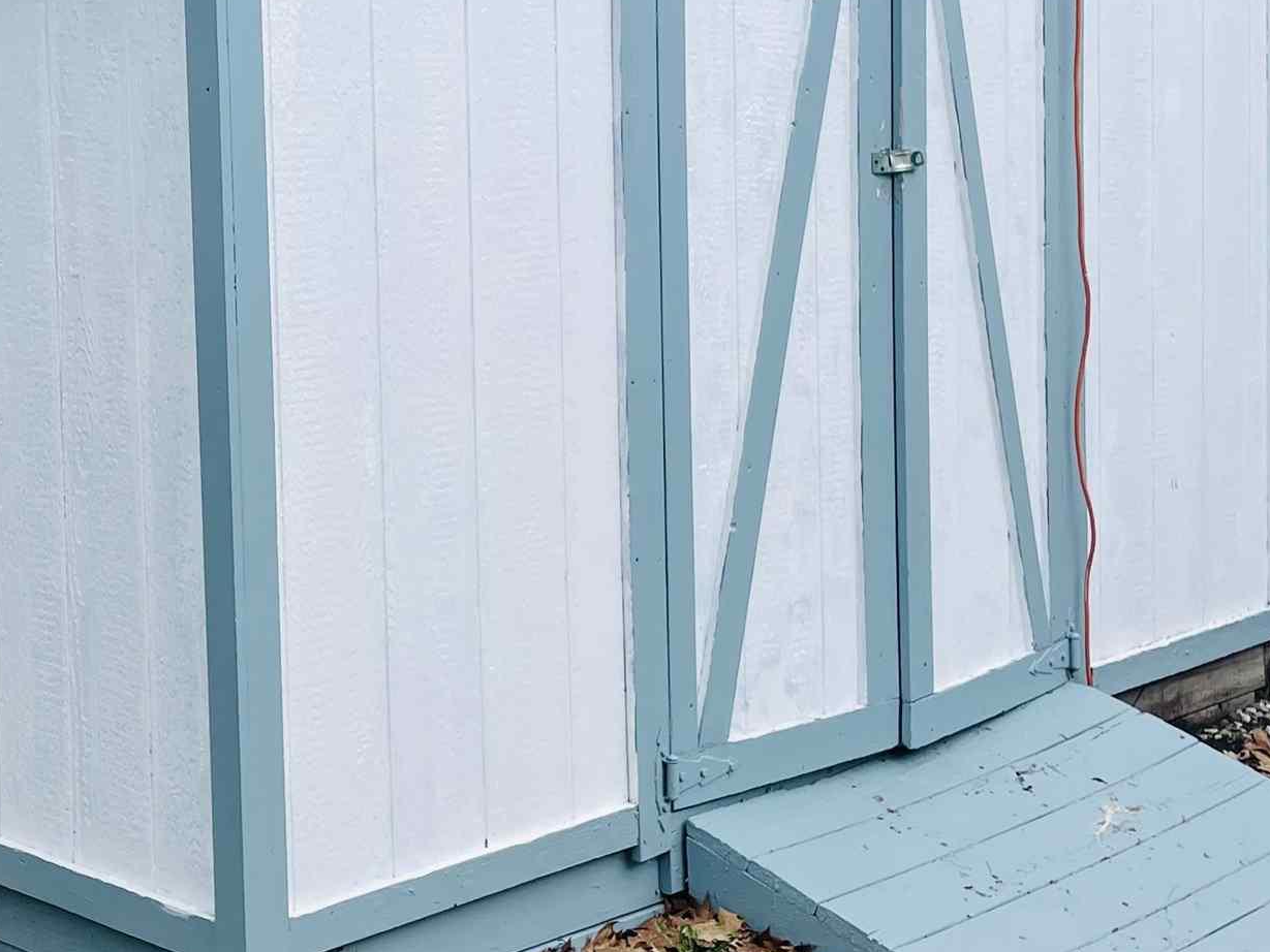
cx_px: 250
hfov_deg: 29.1
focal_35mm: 65
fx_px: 2385
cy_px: 235
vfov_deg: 22.4
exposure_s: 1/1618
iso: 32
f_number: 1.6
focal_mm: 4.2
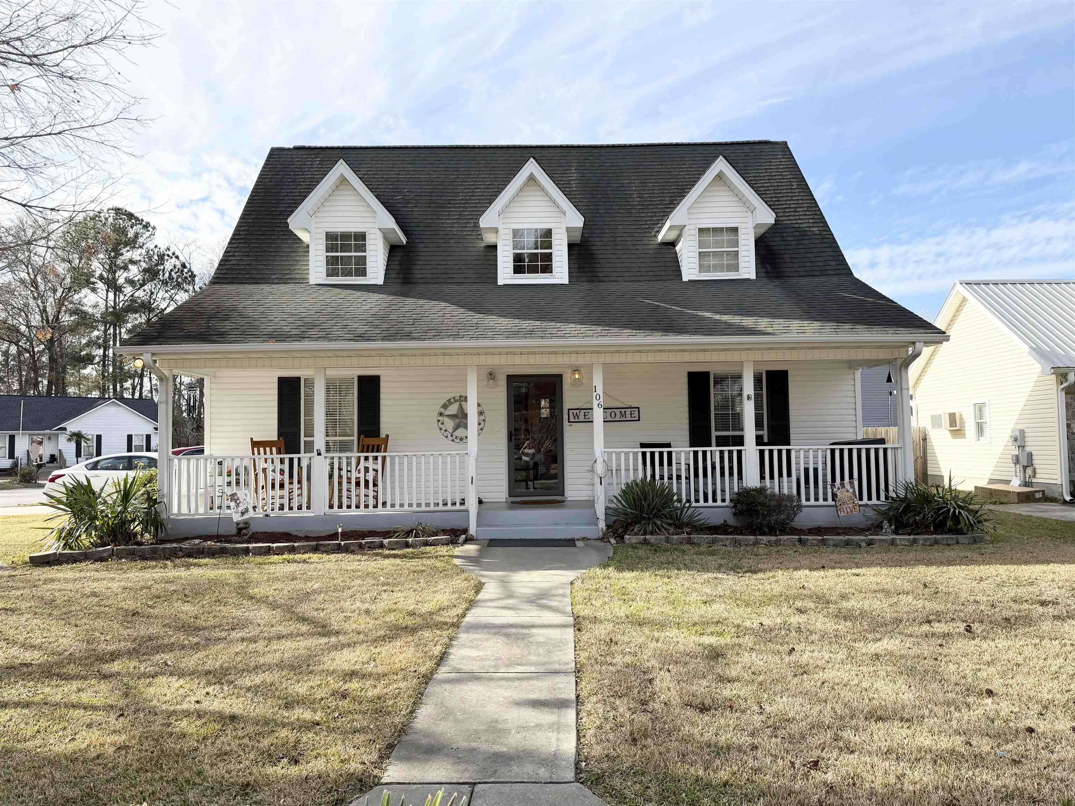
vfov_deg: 56.8
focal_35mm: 24
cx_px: 538
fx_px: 745
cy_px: 403
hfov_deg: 71.6
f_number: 1.78
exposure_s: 1/4405
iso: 100
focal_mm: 6.76
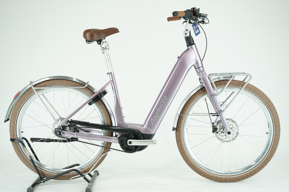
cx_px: 144
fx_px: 417
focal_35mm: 52
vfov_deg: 26.0
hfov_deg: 38.2
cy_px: 96
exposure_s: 1/200
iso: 1600
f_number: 5.6
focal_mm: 52
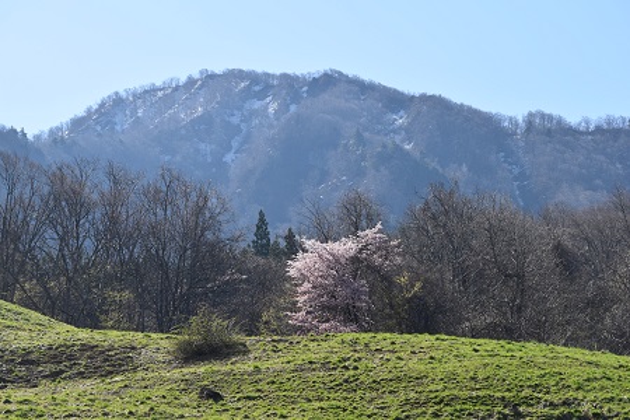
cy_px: 210
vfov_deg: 10.6
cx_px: 315
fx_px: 2257
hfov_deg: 15.9
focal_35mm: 129
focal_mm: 86
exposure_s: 1/400
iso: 200
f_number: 10
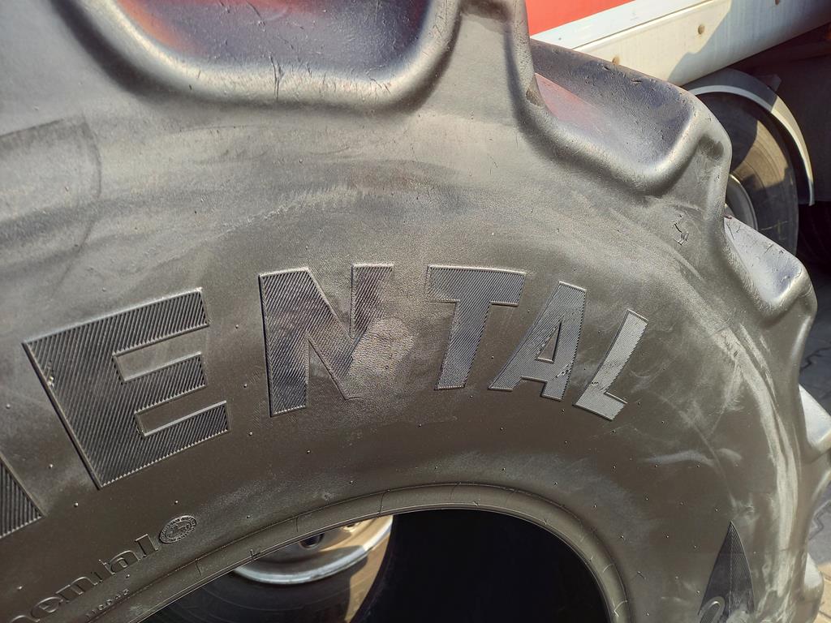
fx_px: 600
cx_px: 416
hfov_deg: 69.4
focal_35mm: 25
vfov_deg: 54.9
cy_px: 312
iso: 50
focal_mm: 4.65
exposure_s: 1/132
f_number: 1.8
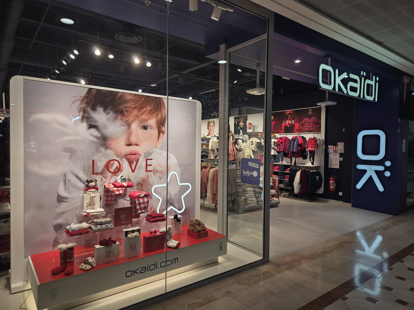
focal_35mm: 23
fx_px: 275
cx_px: 207
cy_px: 155
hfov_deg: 73.9
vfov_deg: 58.9
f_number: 1.8
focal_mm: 5.4
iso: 25
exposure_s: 1/100
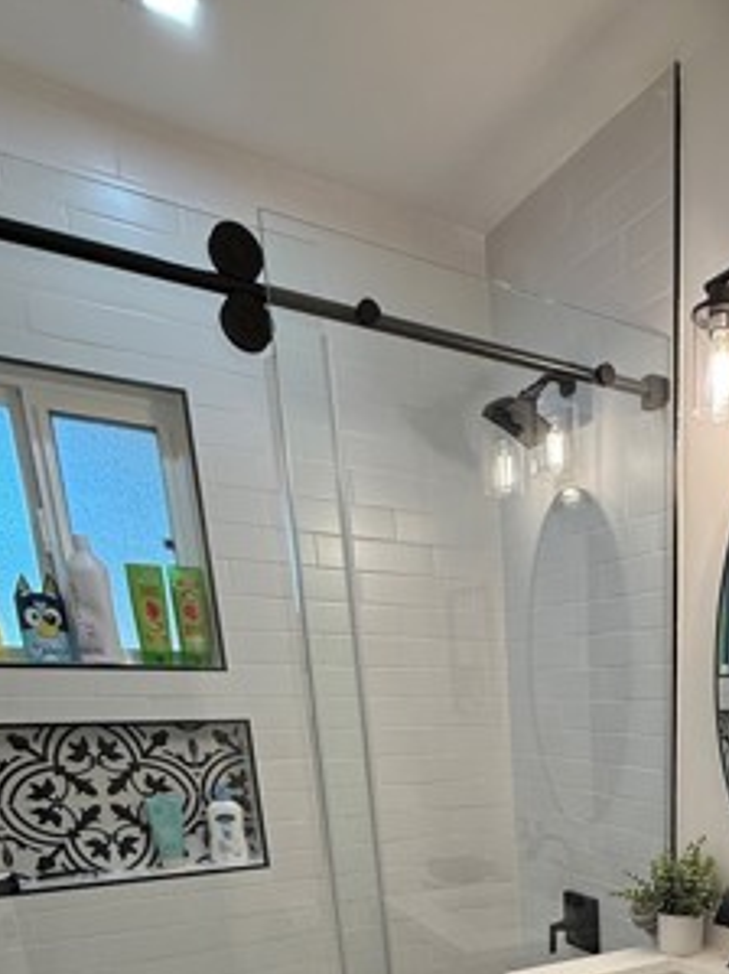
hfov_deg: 42.6
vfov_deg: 50.0
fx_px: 843
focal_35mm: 30
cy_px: 951
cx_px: 667
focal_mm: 2.22
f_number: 2.2
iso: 125
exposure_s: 1/120
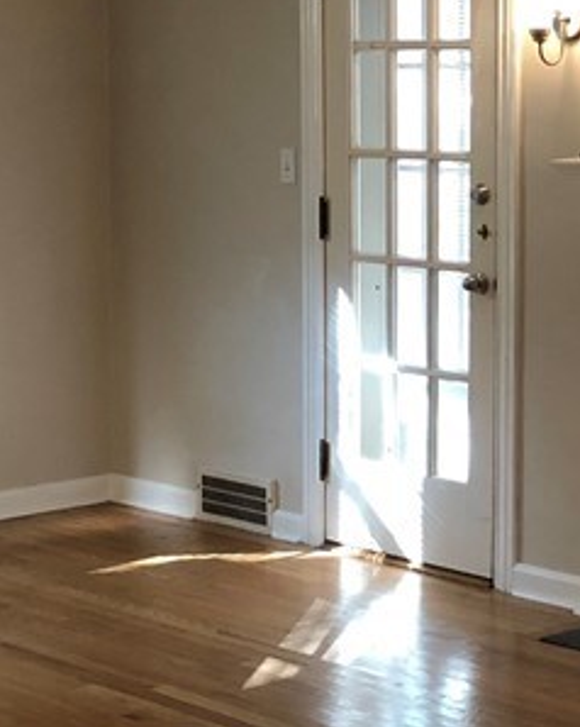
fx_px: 2019
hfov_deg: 16.0
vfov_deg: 20.4
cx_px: 582
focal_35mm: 94
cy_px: 322
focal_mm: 4
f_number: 1.8
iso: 80
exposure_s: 1/15
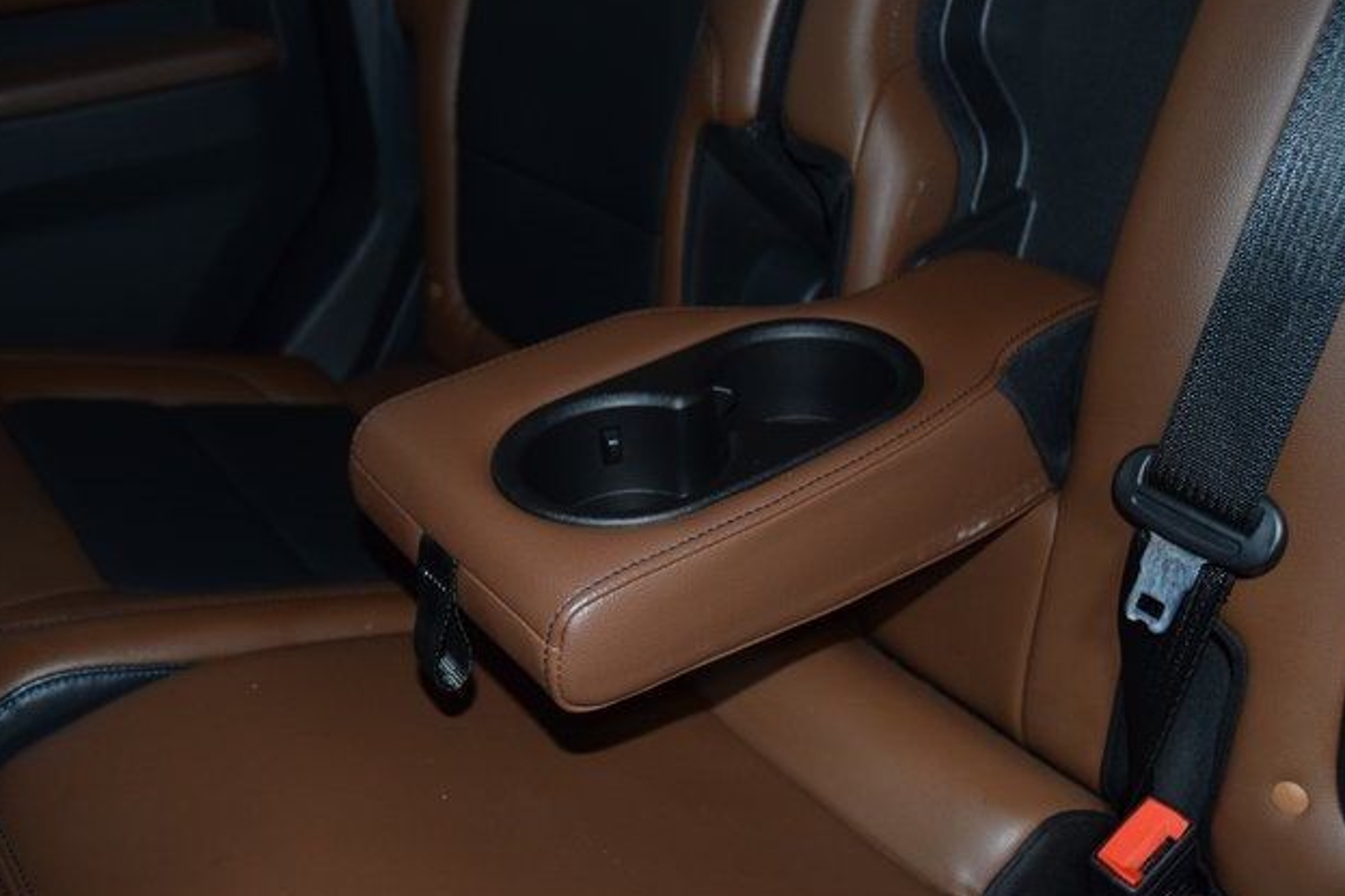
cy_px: 450
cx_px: 676
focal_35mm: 37
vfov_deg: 35.9
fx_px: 1382
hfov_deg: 51.9
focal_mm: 24
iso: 1800
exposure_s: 1/60
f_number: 3.8
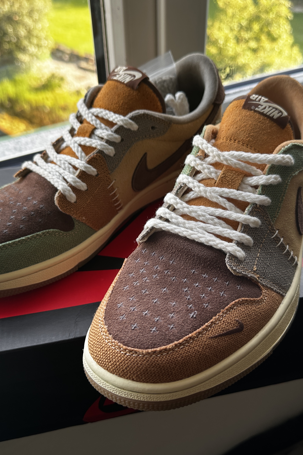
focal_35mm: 34
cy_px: 224
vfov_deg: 55.8
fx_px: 429
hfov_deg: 38.9
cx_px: 161
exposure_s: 1/121
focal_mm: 6.86
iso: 64
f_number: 1.78
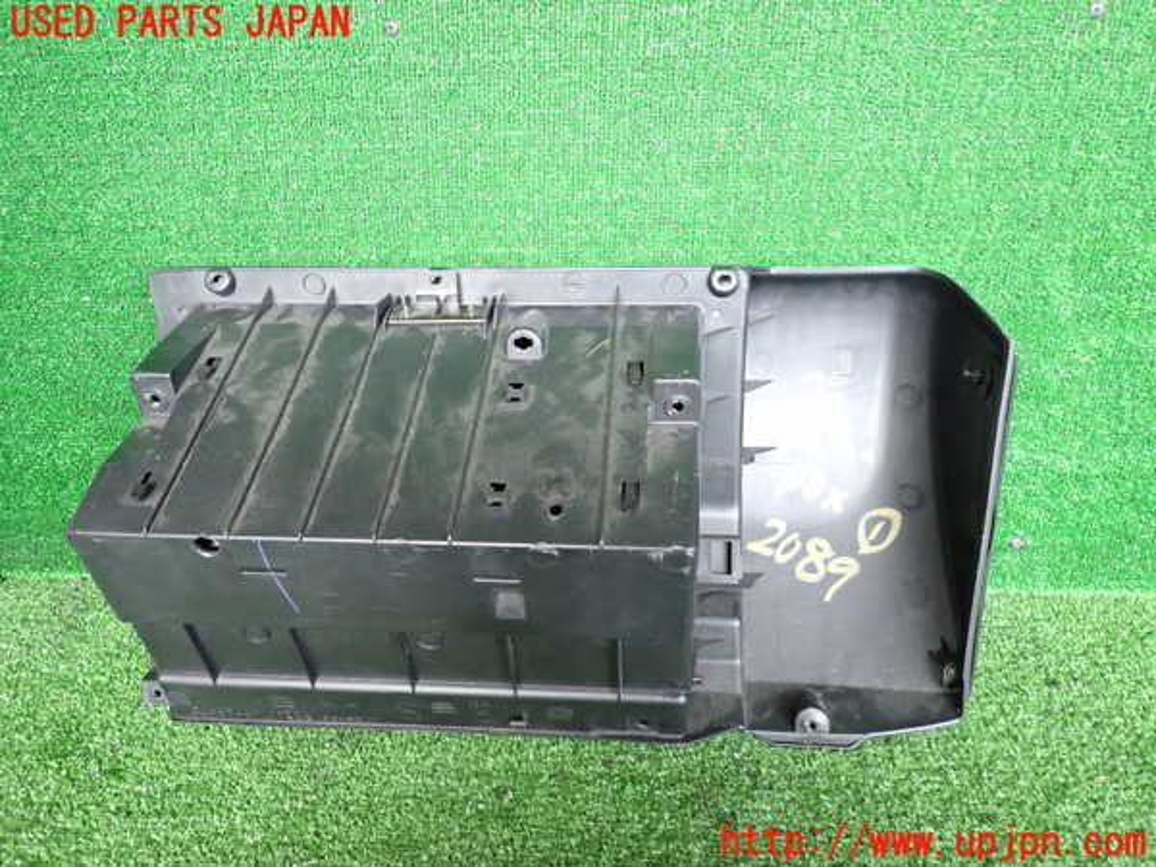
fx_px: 835
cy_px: 434
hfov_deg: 69.4
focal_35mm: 25
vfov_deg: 54.9
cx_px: 578
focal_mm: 4.5
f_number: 2
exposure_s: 1/100
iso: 640
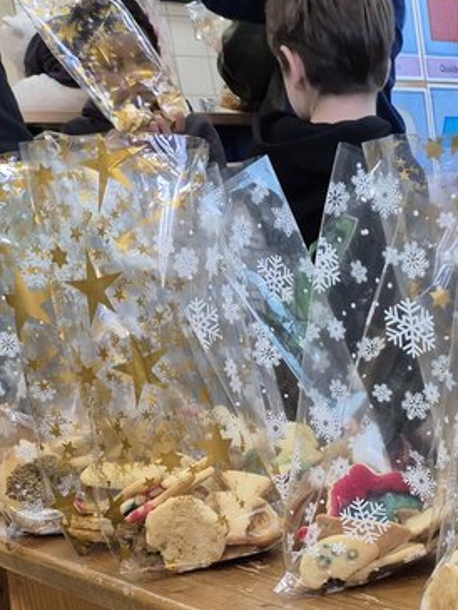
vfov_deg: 29.4
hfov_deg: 19.9
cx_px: 702
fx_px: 1111
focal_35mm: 63
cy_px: 555
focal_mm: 5.4
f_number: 1.8
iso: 160
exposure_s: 1/100
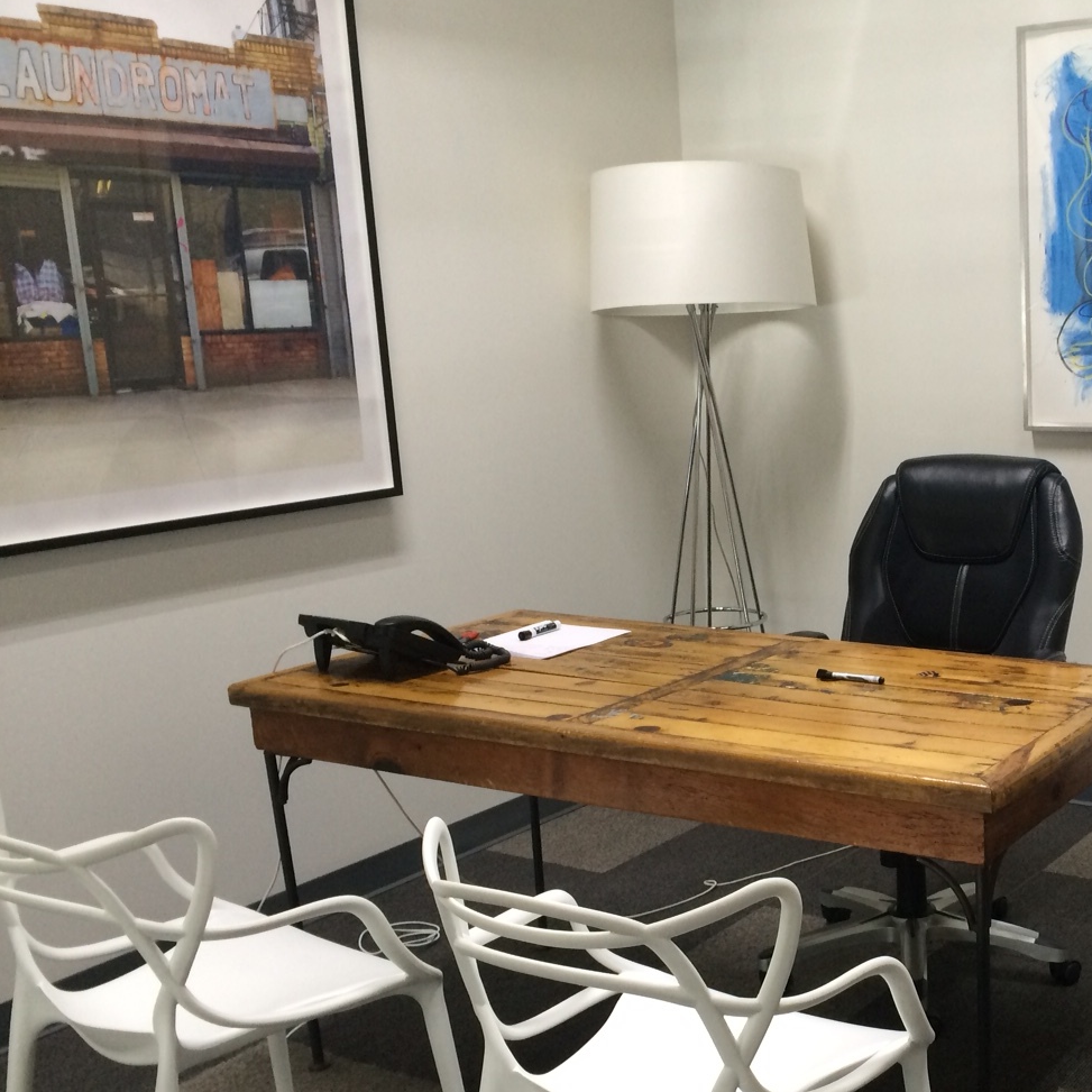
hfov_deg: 37.4
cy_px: 666
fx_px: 1535
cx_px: 914
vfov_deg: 39.0
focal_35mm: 43
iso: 100
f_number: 2.2
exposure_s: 1/30
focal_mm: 4.15
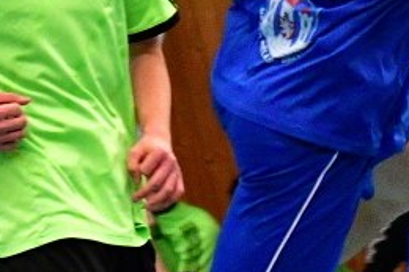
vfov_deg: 2.4
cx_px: 461
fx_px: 6415
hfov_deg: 3.6
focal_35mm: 565
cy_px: 163
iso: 3200
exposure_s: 1/400
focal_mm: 70
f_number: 3.5
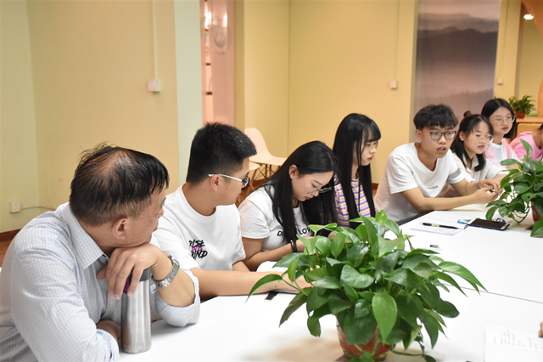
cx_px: 272
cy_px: 181
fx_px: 678
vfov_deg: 29.8
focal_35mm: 45
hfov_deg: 43.6
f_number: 5.6
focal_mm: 30
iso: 3200
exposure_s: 1/125
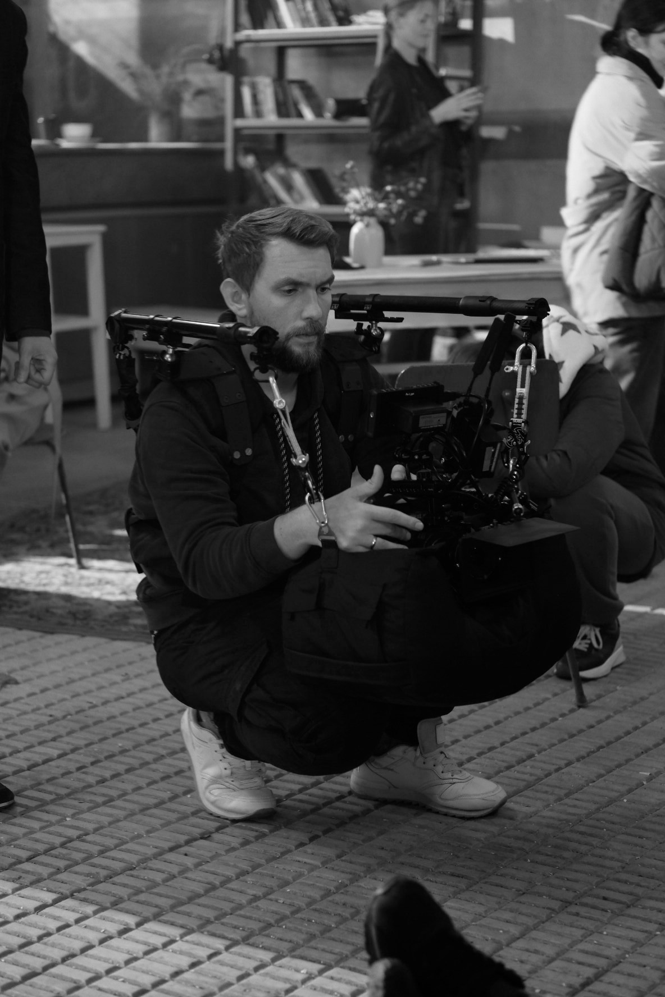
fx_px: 2078
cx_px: 332
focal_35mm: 75
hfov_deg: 18.2
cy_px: 498
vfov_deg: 27.0
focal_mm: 50
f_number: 2.2
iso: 1000
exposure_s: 1/40
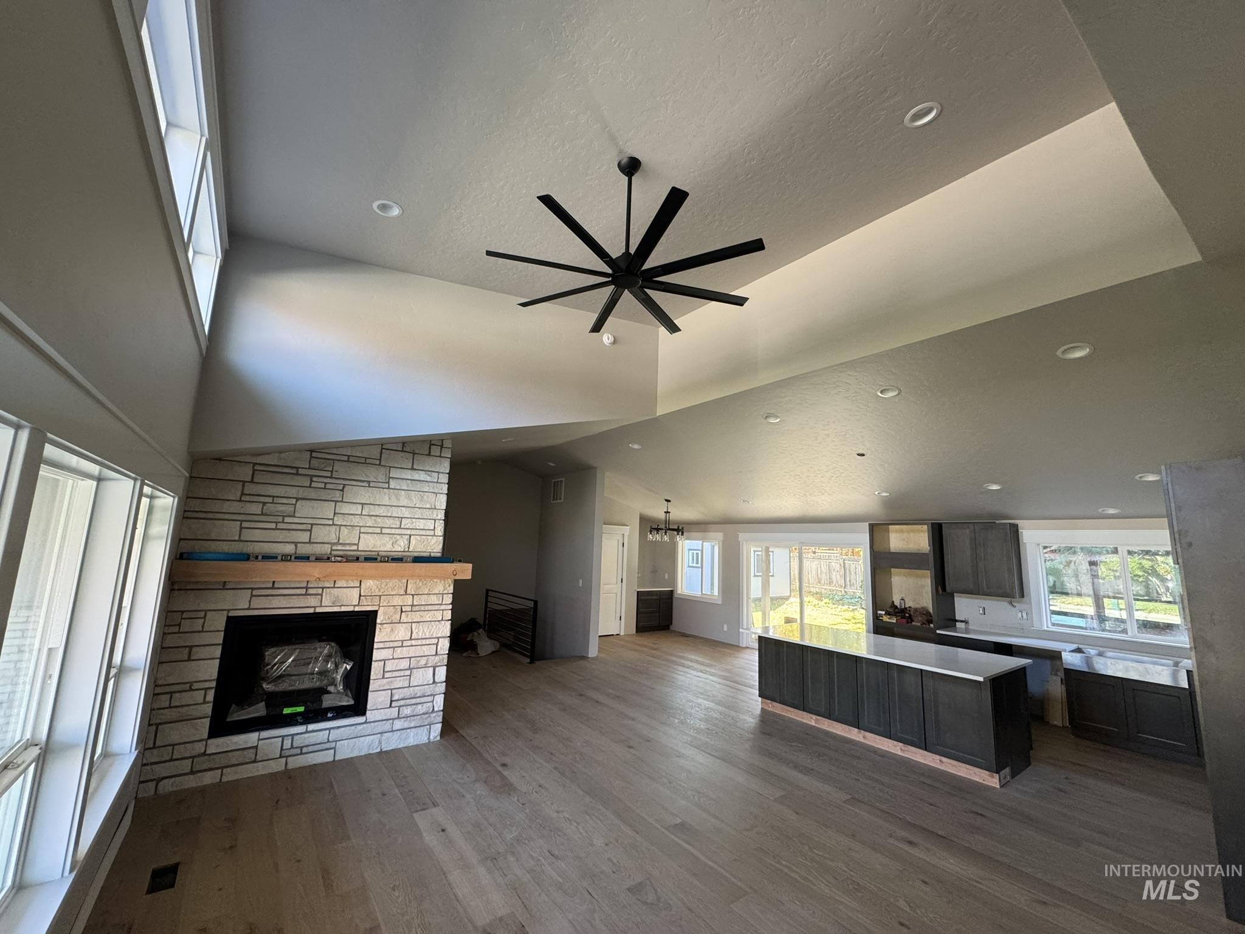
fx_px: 504
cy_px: 467
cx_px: 622
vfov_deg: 85.7
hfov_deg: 102.1
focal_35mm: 14
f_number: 2.2
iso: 200
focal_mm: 2.22
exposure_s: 1/99
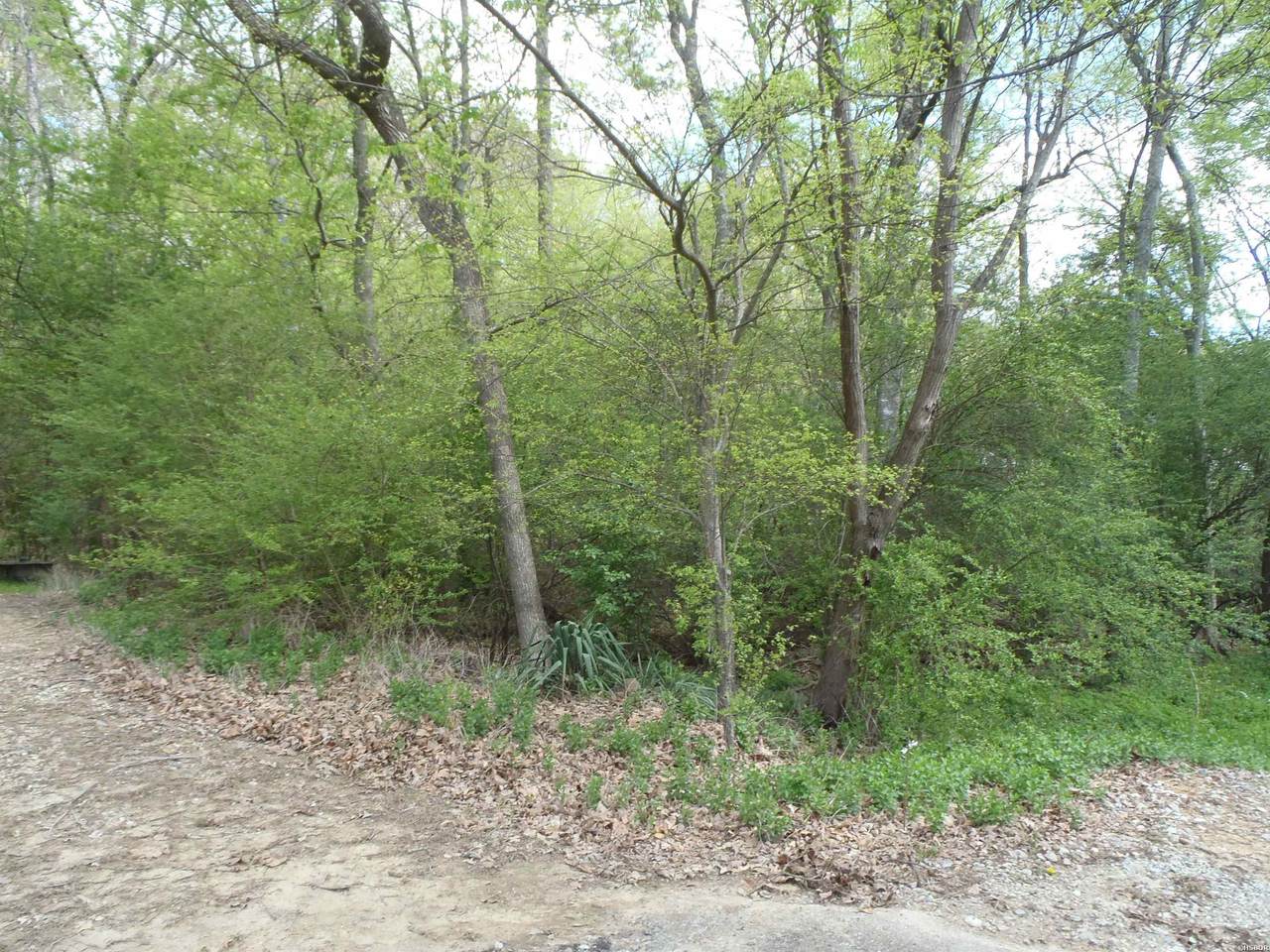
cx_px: 635
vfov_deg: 49.7
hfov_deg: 63.4
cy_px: 476
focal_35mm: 28
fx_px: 1027
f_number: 3.9
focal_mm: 5
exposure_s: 1/60
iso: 80
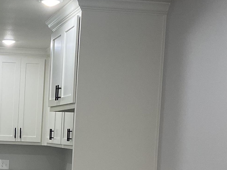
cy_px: 171
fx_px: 597
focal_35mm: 91
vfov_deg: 15.9
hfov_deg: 20.7
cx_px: -13
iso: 50
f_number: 1.8
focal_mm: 3
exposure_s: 1/60
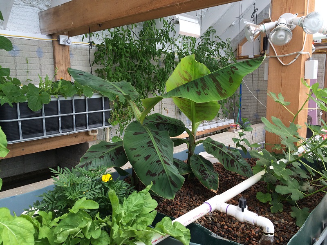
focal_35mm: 30
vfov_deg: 46.8
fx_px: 283
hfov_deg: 60.0
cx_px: 164
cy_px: 122
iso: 32
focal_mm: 4.12
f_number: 2.2
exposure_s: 1/373
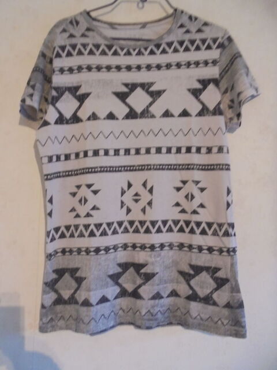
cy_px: 185
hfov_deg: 53.1
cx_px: 138
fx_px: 277
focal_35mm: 26
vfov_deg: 67.3
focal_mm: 4.6
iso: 400
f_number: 3.5
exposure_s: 1/13
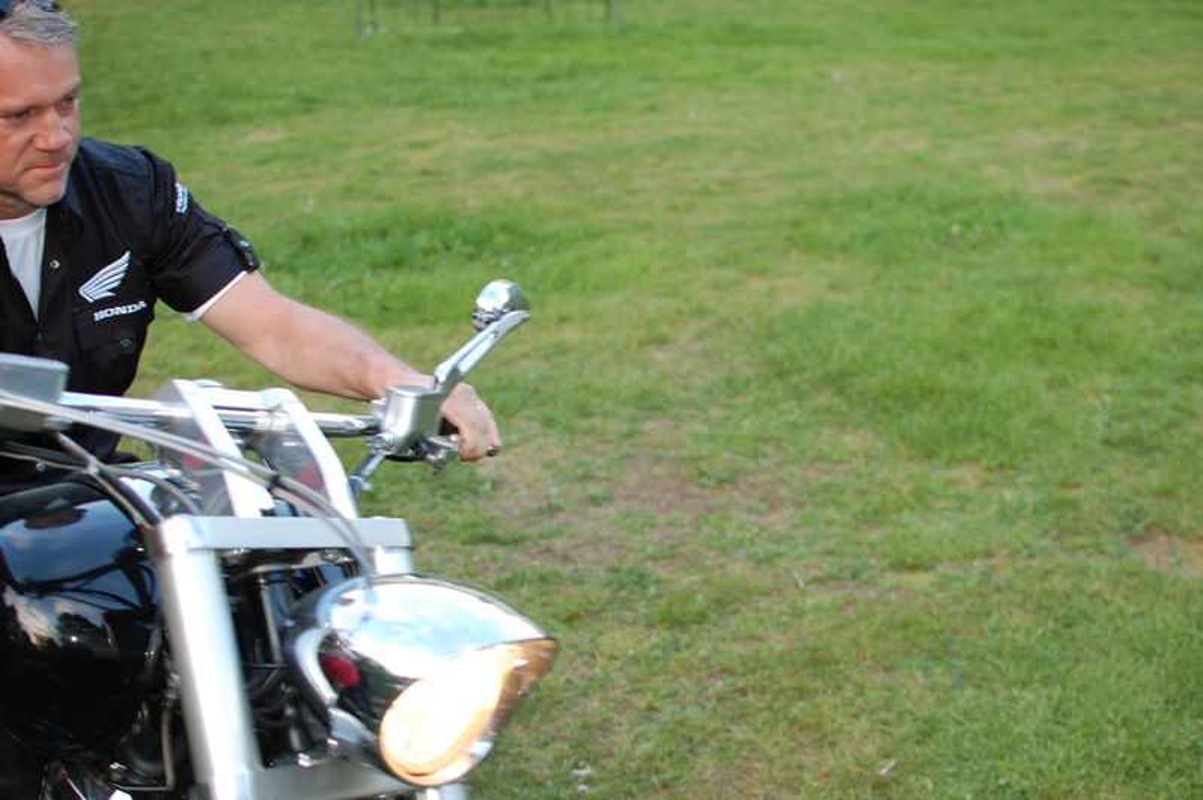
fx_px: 1753
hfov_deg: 37.9
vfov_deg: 25.7
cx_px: 602
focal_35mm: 52
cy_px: 400
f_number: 2.8
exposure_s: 1/200
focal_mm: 35
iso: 400
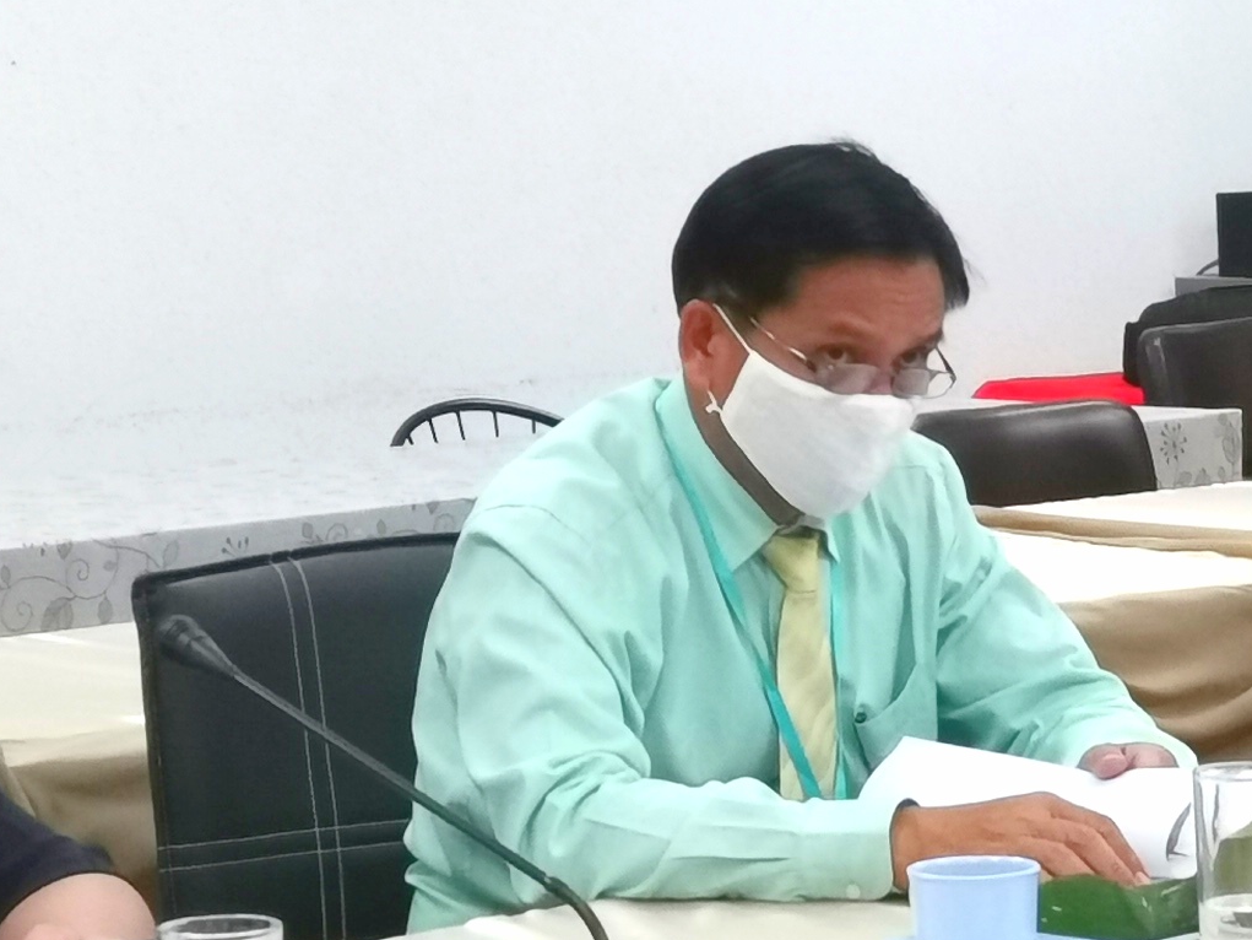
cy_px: 258
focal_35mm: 150
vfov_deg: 9.9
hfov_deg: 13.1
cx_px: 1082
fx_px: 5426
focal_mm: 5.58
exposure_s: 1/100
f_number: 1.8
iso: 320
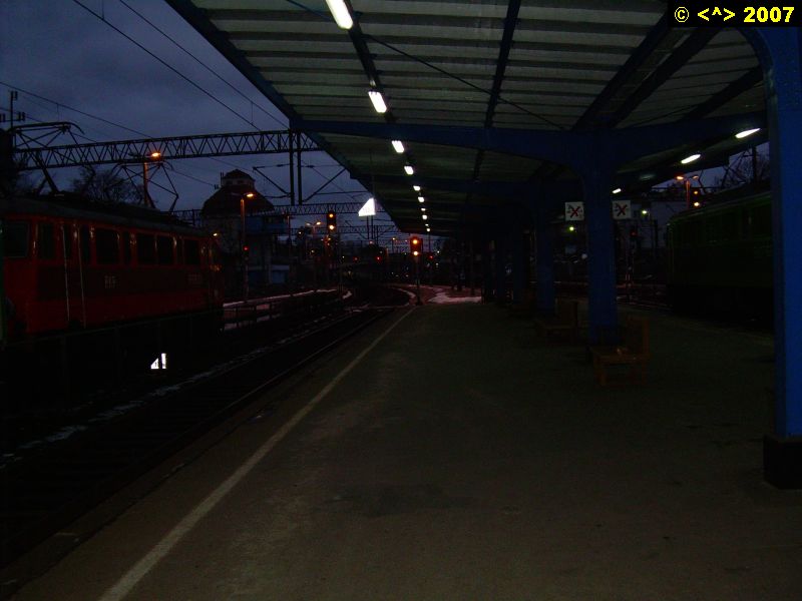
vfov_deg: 37.7
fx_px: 880
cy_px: 300
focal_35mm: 38
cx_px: 401
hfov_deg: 49.0
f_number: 2.8
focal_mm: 6.3
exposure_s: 1/60
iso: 200
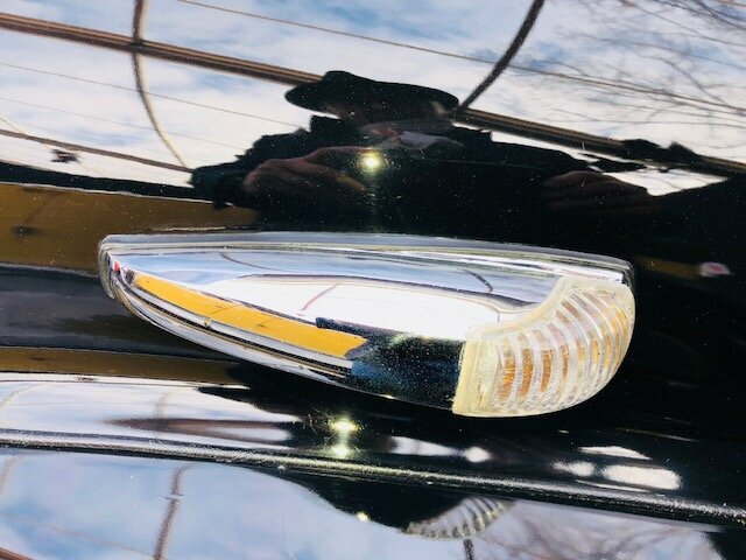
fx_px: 603
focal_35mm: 28
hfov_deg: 63.4
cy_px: 280
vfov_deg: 49.7
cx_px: 373
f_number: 1.8
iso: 20
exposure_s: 1/116
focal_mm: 4
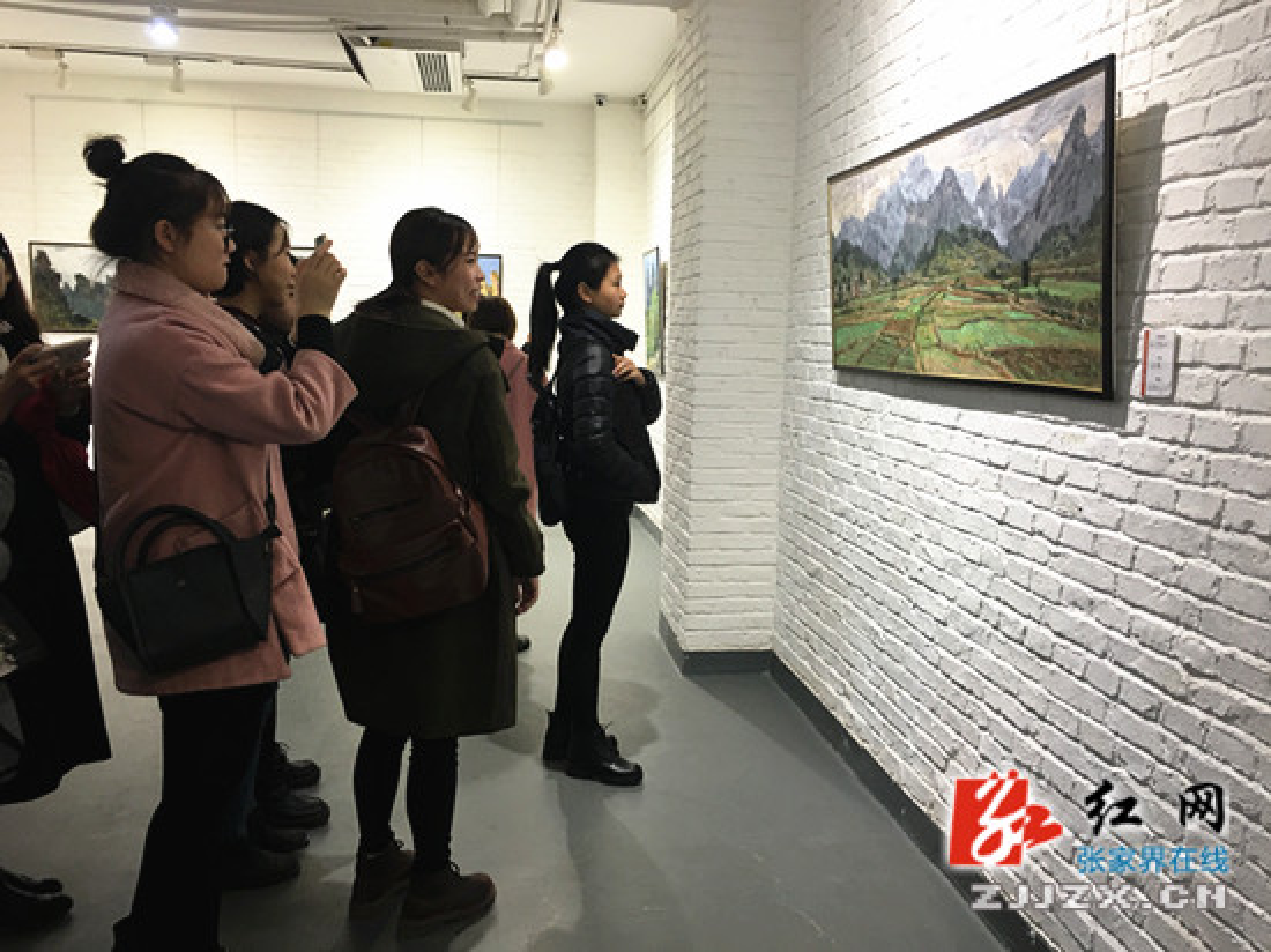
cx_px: 636
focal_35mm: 29
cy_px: 476
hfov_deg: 61.7
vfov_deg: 48.2
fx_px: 1064
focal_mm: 4.15
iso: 40
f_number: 2.2
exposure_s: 1/17
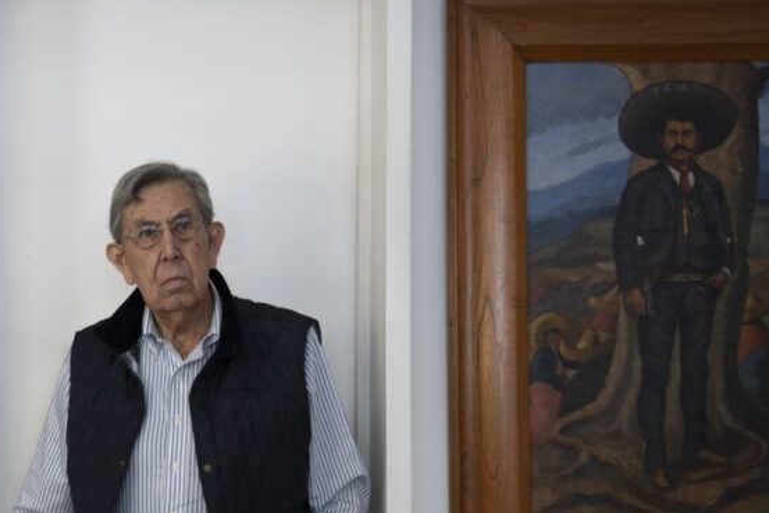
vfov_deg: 21.4
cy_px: 396
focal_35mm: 63
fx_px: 1346
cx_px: 204
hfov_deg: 31.4
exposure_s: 1/40
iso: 640
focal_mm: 34
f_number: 4
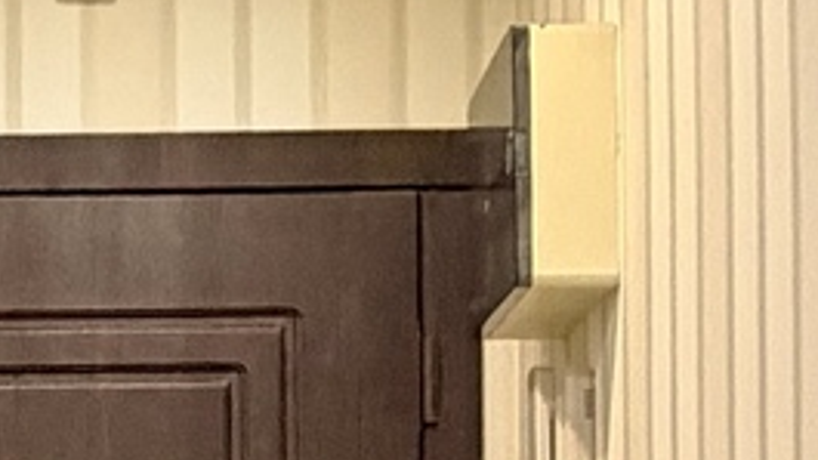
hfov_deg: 17.8
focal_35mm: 118
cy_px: 800
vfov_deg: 9.8
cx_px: 31
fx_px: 2559
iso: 500
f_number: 2.2
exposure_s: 1/60
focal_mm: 2.22
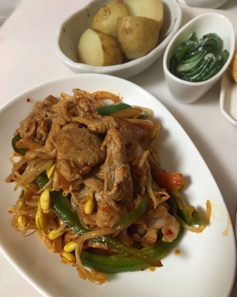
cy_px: 143
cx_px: 116
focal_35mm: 31
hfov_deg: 47.1
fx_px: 272
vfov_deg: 57.2
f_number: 2.2
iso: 200
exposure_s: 1/24
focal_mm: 4.15
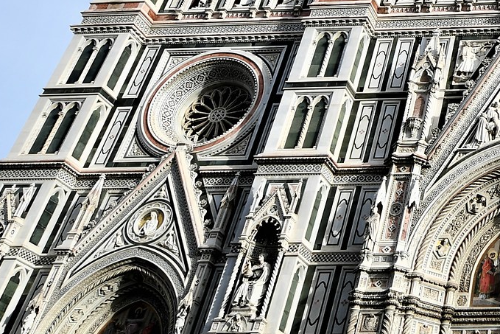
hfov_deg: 30.3
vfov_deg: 24.8
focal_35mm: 53
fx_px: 736
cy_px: 40
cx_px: 638
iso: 100
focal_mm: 10
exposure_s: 1/250
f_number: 8
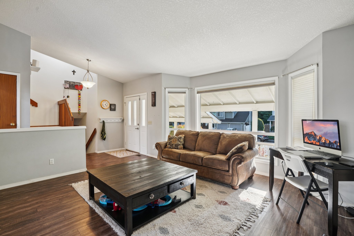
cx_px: 177
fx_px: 157
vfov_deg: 73.7
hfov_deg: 96.7
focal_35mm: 16
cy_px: 118
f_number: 8
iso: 400
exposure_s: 1/25
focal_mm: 16
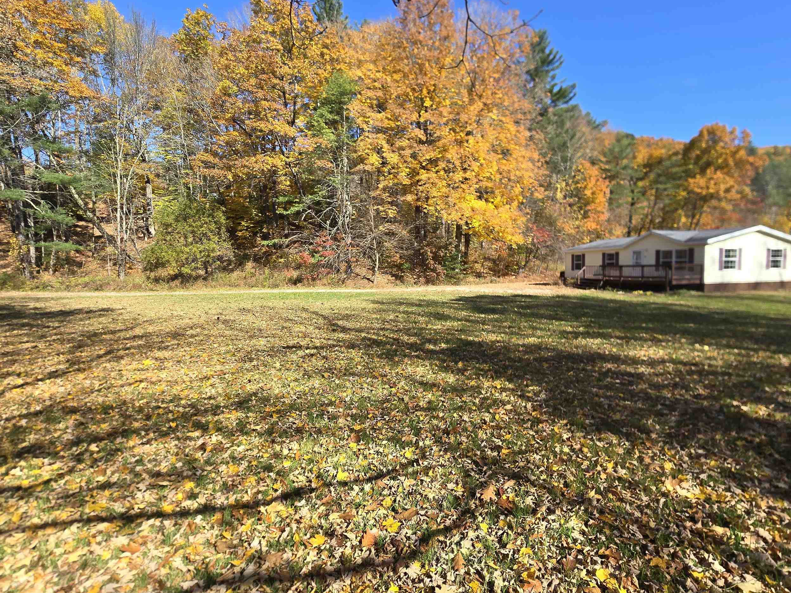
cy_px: 296
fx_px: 366
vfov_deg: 78.1
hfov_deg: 94.2
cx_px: 436
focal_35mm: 16
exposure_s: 1/1114
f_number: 2.2
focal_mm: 2.2
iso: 50
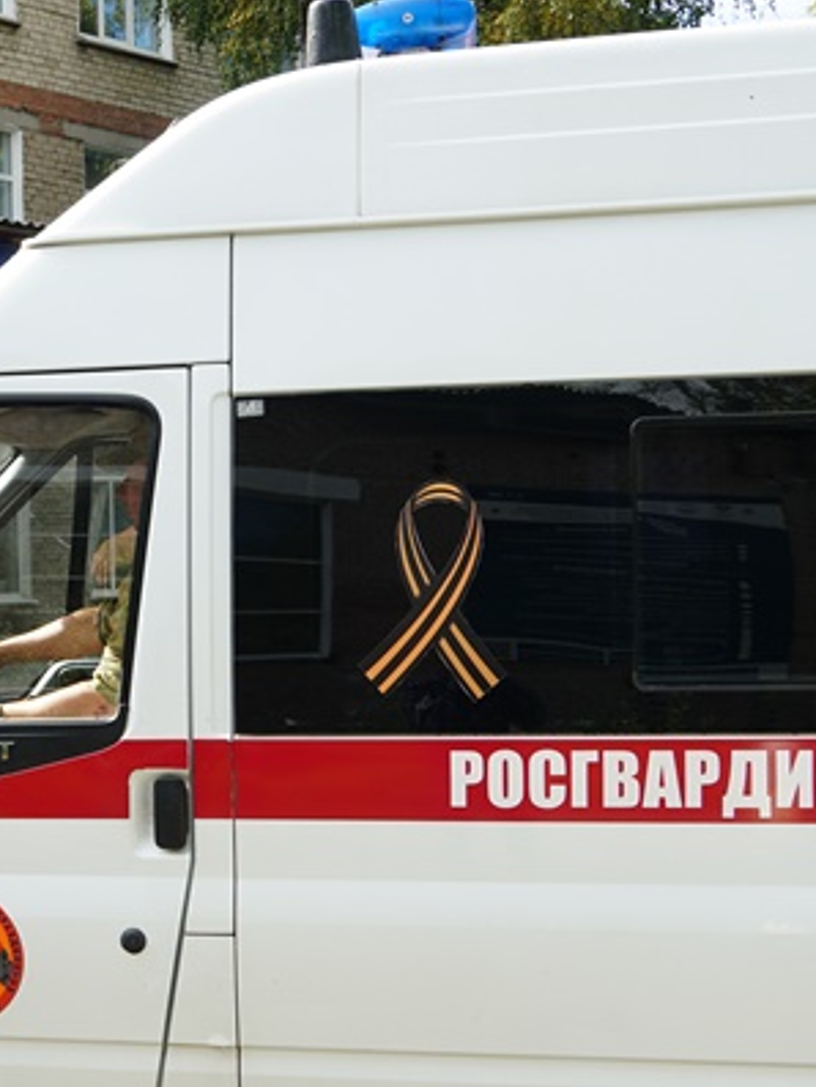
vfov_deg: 31.6
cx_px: 47
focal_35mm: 61
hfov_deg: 23.3
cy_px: 672
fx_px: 1915
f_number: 5
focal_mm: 21
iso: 100
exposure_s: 1/200
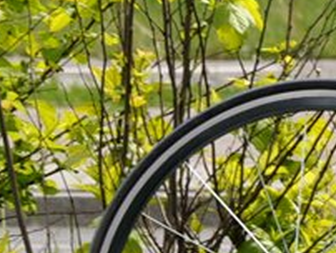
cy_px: 390
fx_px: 5820
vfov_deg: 2.5
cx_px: 481
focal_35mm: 599
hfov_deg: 3.3
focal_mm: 105
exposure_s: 1/250
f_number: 8
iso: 200
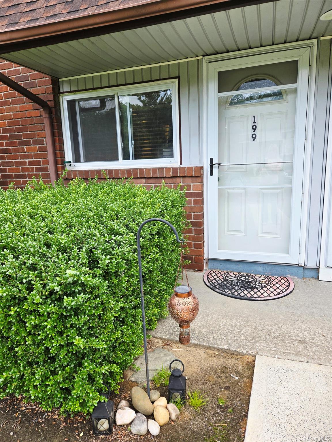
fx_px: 294
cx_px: 166
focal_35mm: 23
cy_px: 221
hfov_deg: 58.9
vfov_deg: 73.9
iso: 80
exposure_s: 1/1000
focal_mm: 5.4
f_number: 1.8
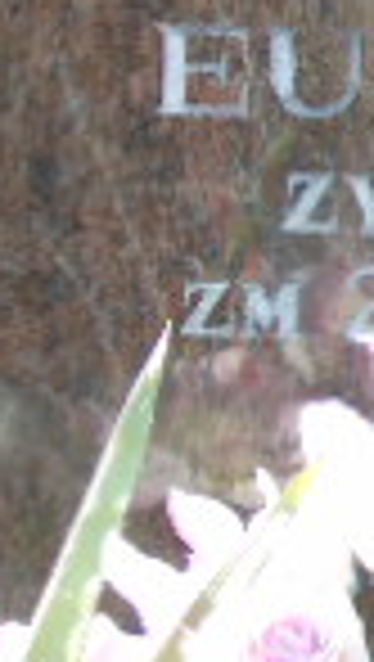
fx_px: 6821
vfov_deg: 5.6
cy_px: 315
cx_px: 1203
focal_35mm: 388
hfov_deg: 3.1
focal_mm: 15
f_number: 4.1
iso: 80
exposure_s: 1/80
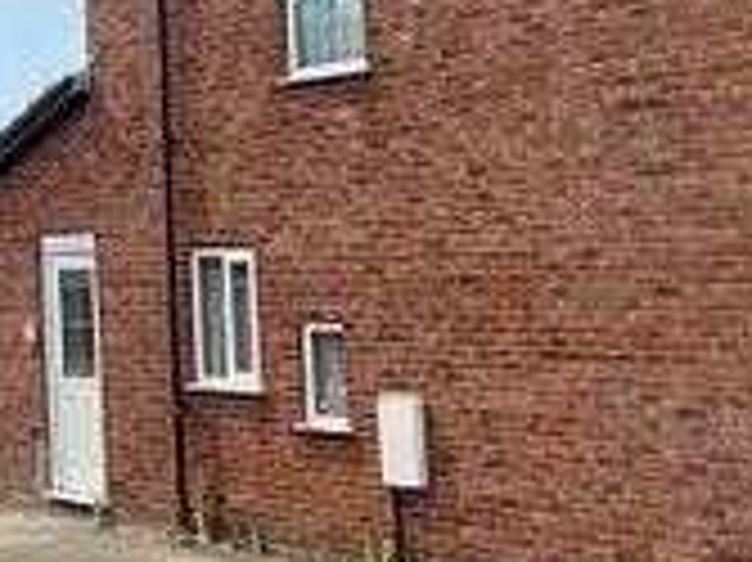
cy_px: 79
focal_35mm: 109
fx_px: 2366
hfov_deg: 16.4
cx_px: -383
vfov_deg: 13.5
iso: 32
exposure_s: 1/2967
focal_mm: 4.25
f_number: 1.8
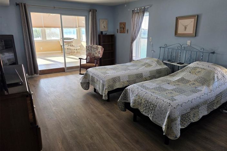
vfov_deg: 53.1
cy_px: 75
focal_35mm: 24
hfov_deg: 73.7
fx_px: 151
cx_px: 114
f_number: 1.7
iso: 80
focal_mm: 6.25
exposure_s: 1/182
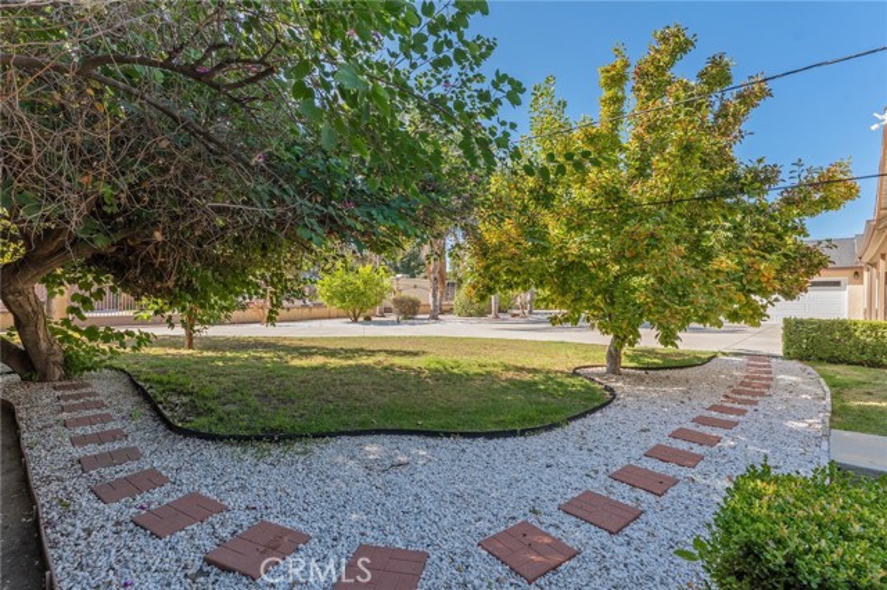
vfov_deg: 71.0
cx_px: 444
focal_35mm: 17
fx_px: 414
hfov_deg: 94.0
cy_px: 295
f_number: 8
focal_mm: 16.8
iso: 160
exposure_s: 1/125
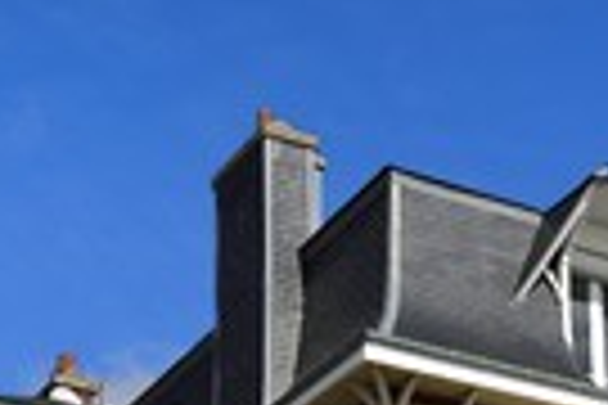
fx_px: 1993
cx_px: 387
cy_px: 612
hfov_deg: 17.3
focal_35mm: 118
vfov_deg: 11.2
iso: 200
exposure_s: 1/640
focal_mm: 38
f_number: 9
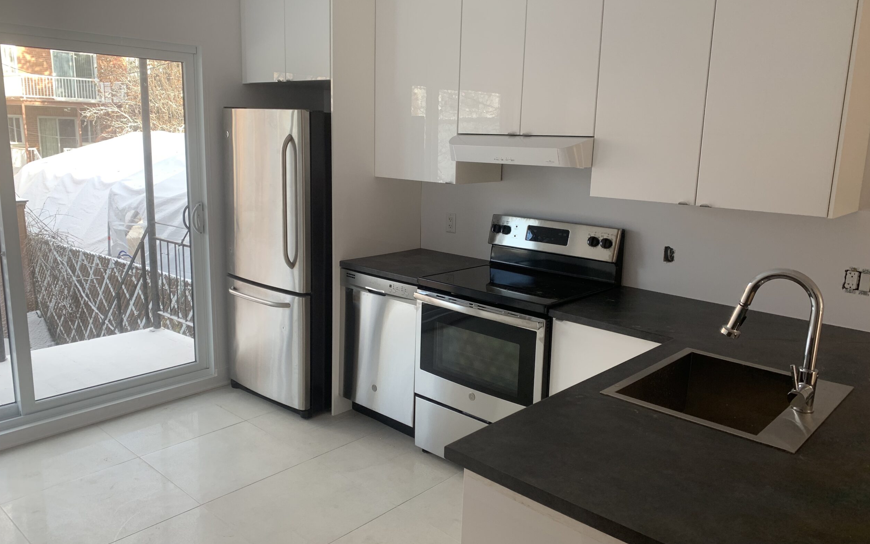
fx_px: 664
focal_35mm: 28
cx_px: 437
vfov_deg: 44.5
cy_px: 277
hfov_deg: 66.5
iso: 32
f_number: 1.8
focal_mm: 4.25
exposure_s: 1/122
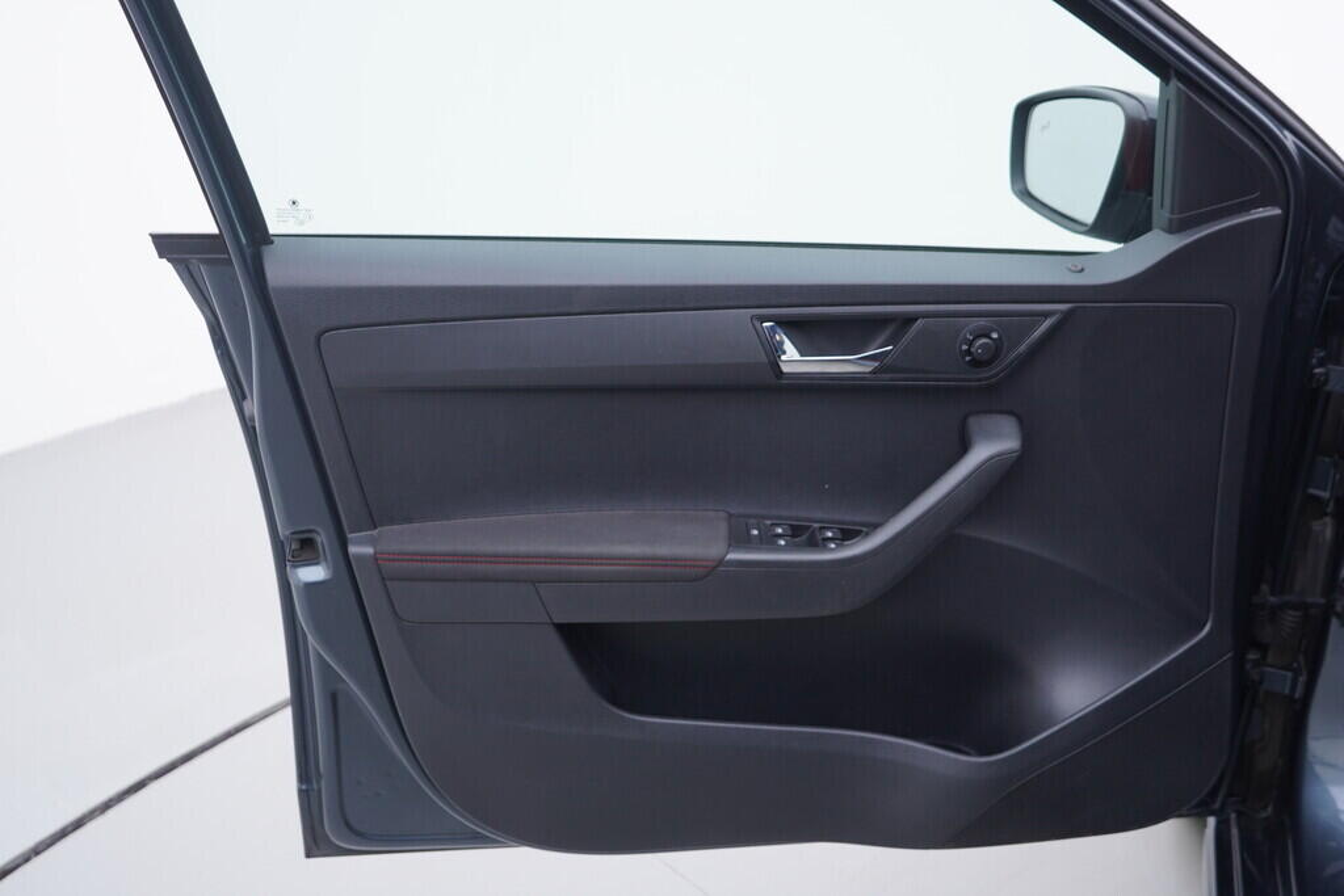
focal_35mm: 36
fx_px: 1344
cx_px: 672
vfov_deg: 36.9
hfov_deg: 53.1
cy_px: 448
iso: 125
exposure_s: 1/50
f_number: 3.2
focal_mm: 24
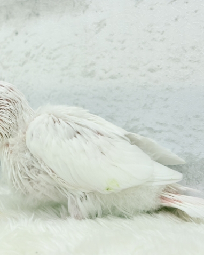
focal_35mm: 68
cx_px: 58
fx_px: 514
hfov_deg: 22.3
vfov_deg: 27.9
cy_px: 128
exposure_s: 1/50
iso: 32
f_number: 1.6
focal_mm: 5.96
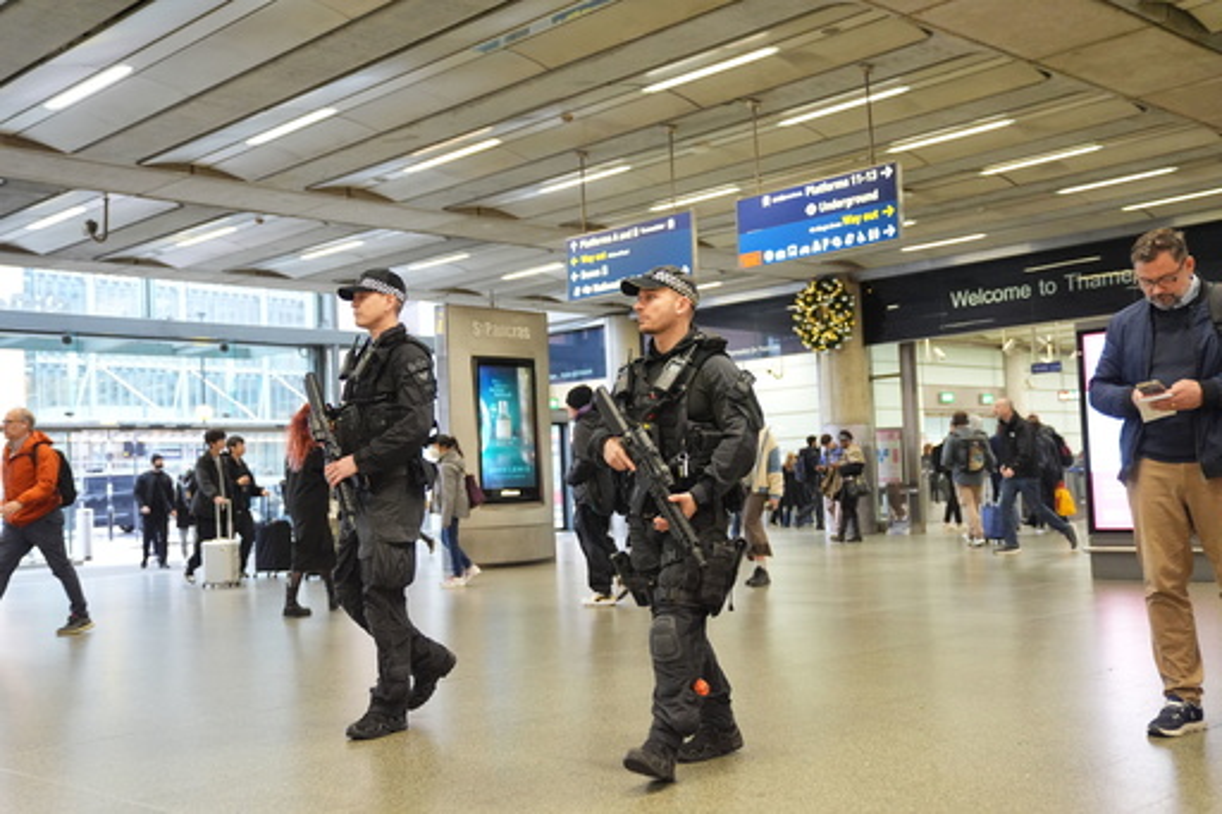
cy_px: 407
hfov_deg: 48.5
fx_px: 1357
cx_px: 611
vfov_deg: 33.4
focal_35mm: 40
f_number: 2.8
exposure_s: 1/250
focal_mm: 40
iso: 4000
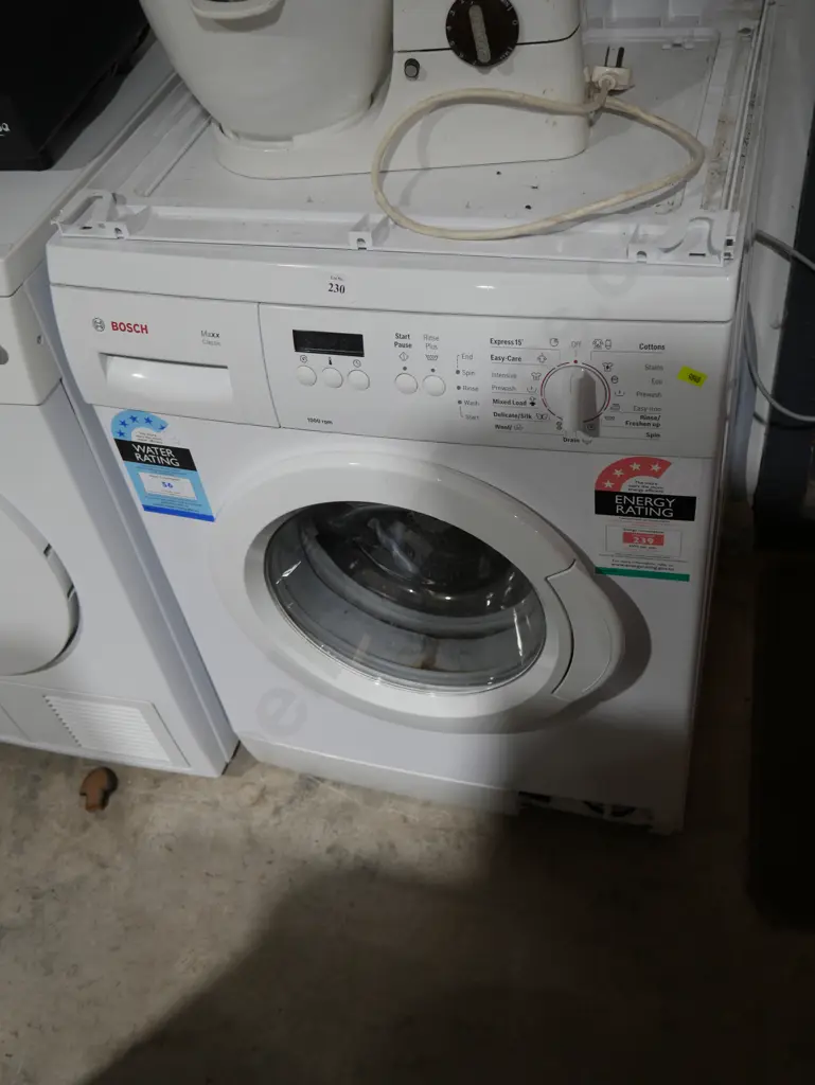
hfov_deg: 41.8
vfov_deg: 53.9
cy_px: 542
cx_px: 408
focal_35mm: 34
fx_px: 1066
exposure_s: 1/60
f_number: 4
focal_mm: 17
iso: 200
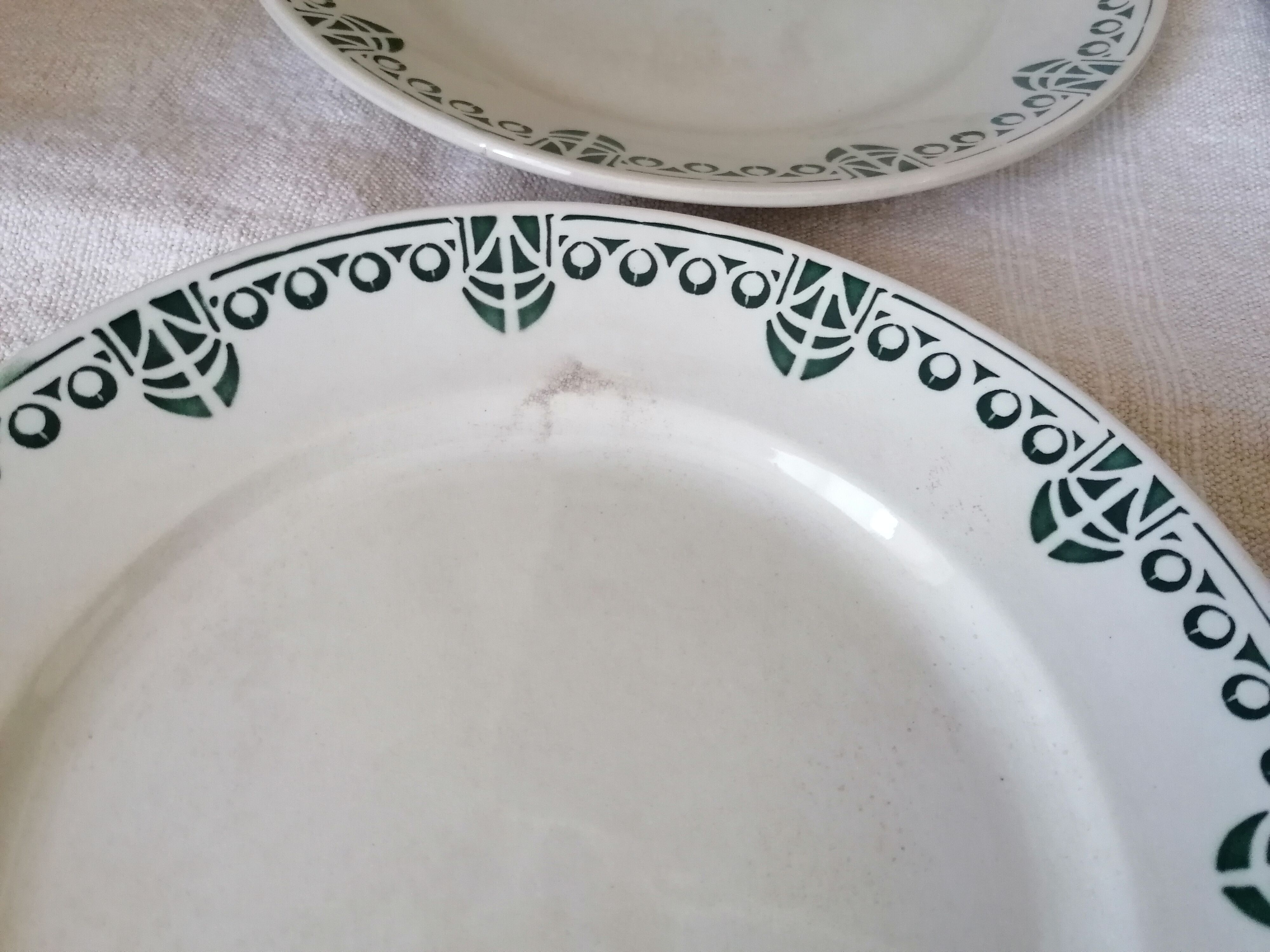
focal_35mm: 27
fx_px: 991
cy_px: 476
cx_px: 635
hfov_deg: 65.3
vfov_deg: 51.4
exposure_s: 1/33.3
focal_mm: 4.75
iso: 400
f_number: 1.8
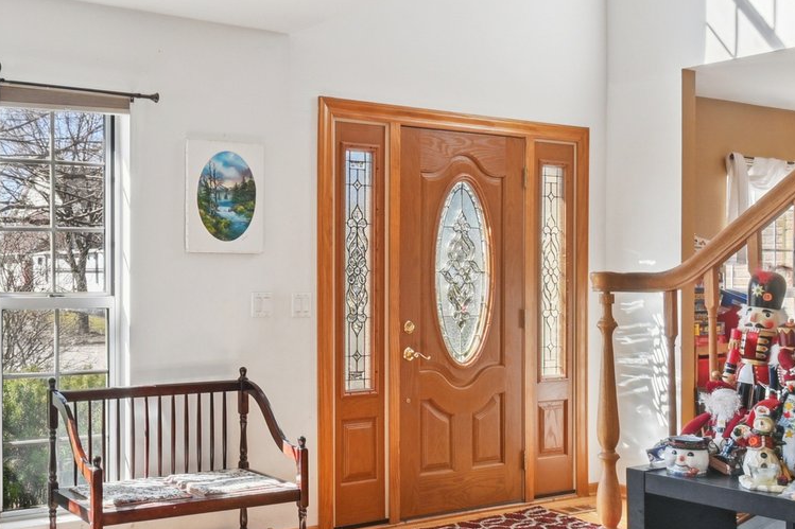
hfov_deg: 45.3
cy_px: 295
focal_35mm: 41
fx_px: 905
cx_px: 173
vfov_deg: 32.6
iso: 100
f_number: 8
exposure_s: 1/60
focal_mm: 10
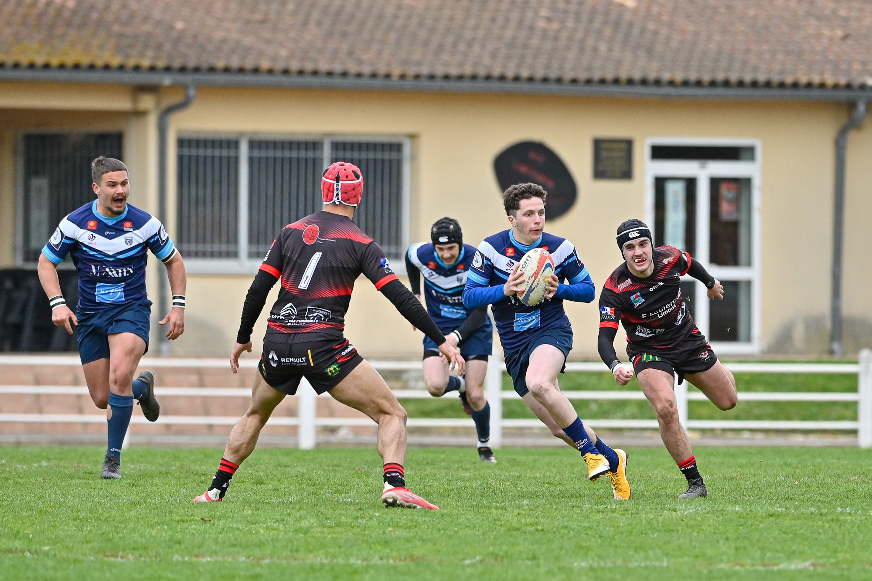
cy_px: 290
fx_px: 10898
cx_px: 436
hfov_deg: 4.6
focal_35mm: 450
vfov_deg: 3.1
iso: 320
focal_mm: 300
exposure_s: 1/1600
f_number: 4
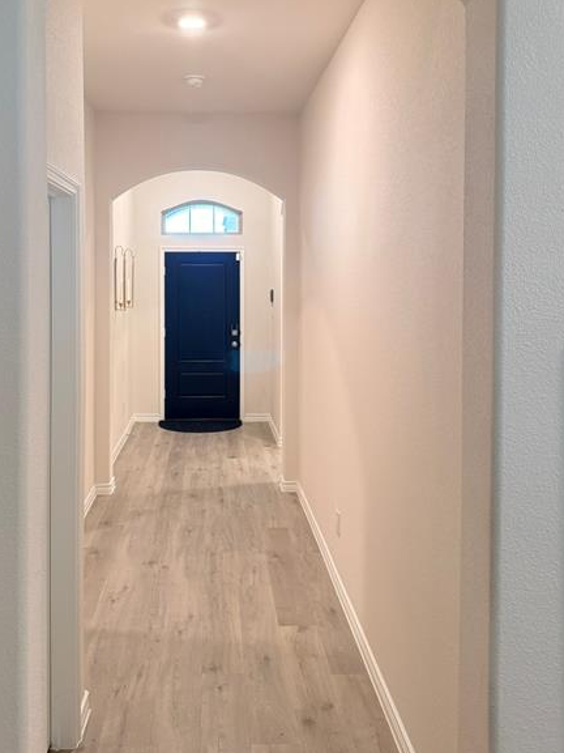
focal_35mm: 32
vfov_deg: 56.2
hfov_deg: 43.9
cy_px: 288
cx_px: 223
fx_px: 695
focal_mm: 6.76
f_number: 1.78
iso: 320
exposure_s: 1/60
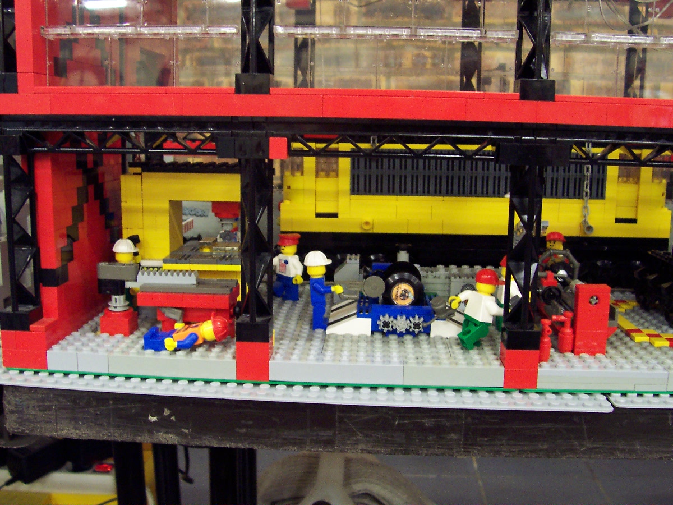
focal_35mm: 37
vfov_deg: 38.7
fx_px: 719
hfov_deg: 50.1
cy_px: 252
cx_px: 336
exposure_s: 1/10
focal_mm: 5.6
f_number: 2.8
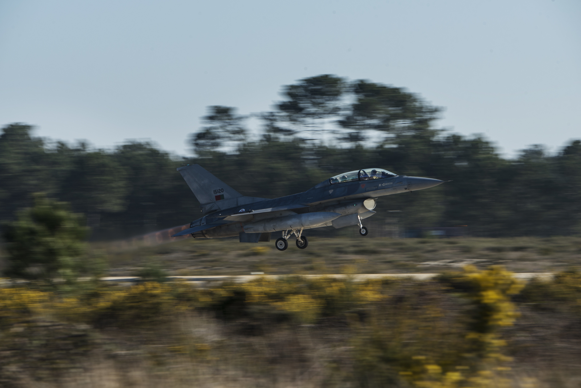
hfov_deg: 7.1
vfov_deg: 4.7
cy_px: 194
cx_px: 290
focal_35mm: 290
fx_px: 4682
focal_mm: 290
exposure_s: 1/125
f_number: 13
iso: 100
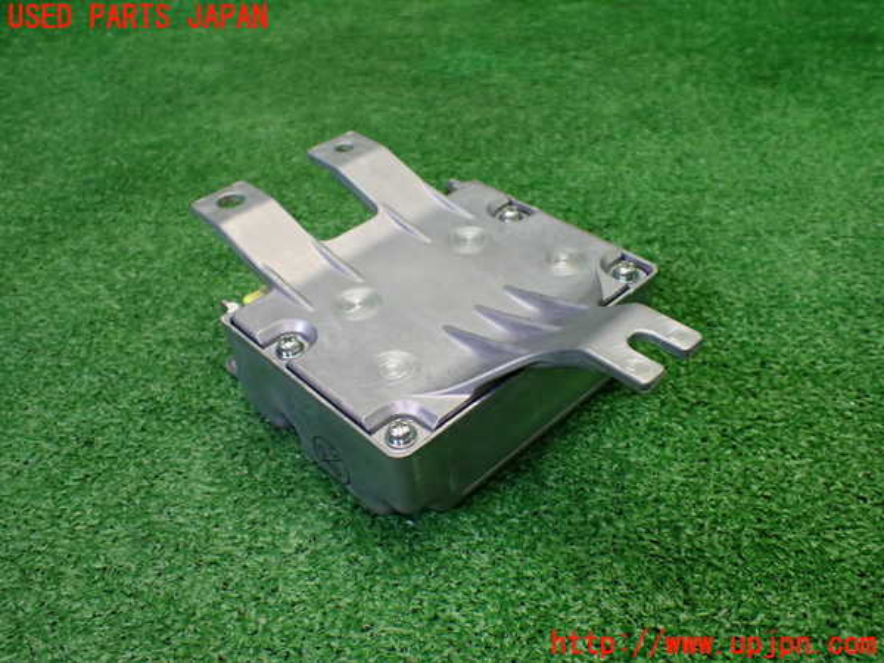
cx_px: 442
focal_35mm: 32
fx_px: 817
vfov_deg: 44.2
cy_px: 332
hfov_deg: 56.8
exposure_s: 1/125
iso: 400
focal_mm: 5.79
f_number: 2.4
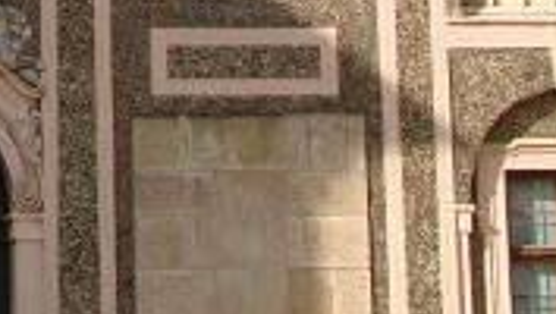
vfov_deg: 6.9
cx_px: -210
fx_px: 2465
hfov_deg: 12.4
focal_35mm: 167
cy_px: -396
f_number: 4
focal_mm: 7.13
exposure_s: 1/658
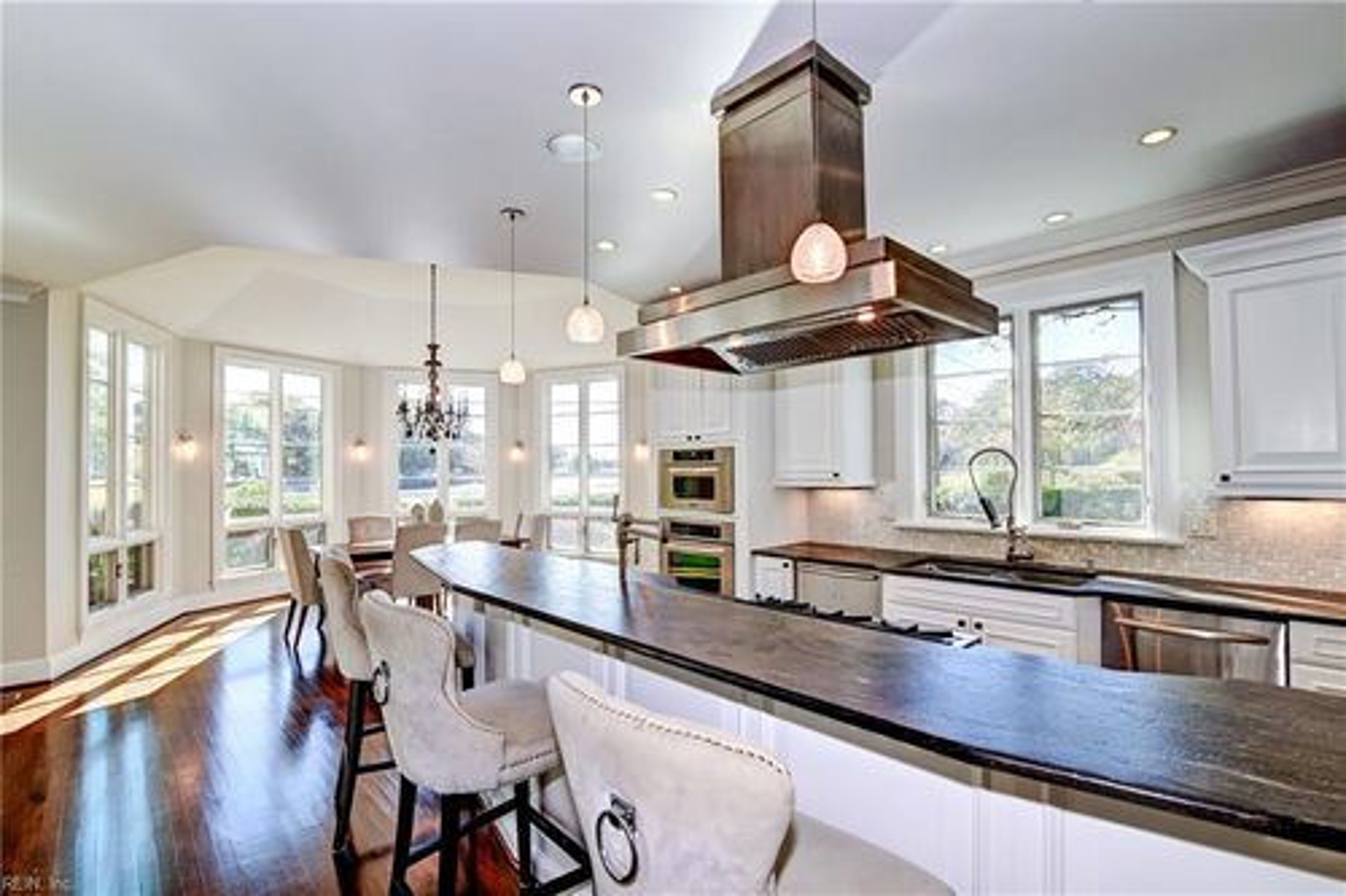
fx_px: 598
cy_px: 448
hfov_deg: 96.8
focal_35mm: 16
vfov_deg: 73.7
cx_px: 673
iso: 200
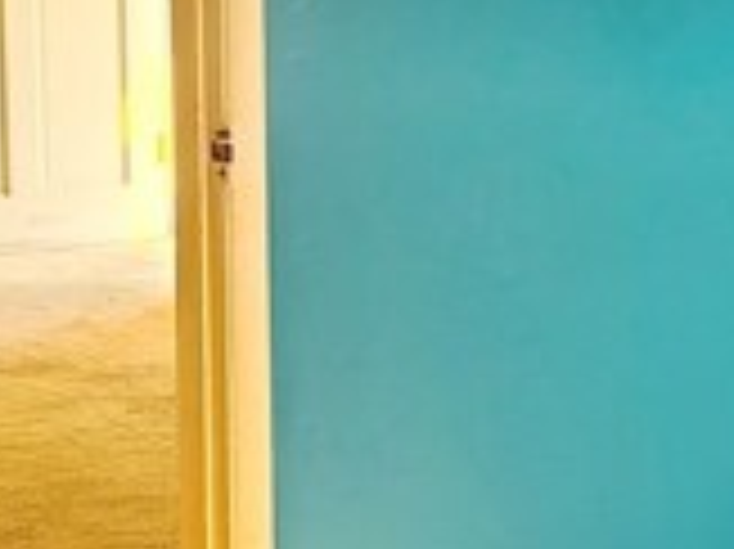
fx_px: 2161
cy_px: 126
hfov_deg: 17.9
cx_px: 973
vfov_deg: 14.4
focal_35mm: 102
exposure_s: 1/59
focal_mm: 5.4
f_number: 1.8
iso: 50
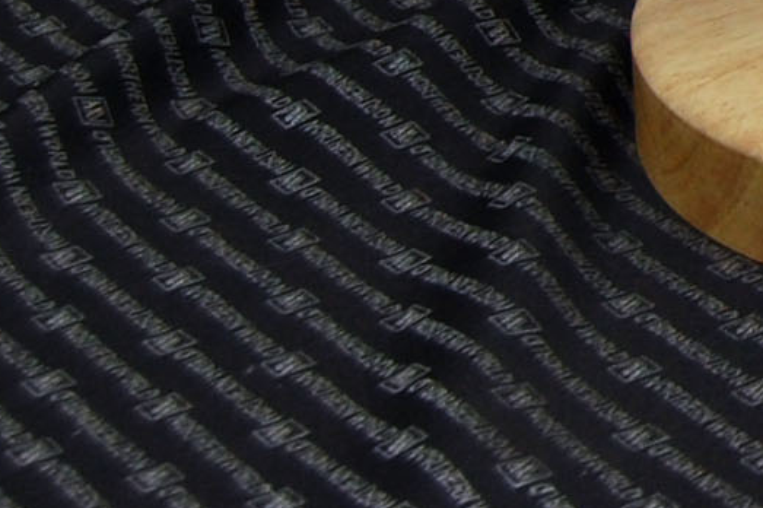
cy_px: -791
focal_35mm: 207
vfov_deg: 6.3
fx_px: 4384
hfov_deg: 8.8
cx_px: 1997
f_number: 5.6
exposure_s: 1/125
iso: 320
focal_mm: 24
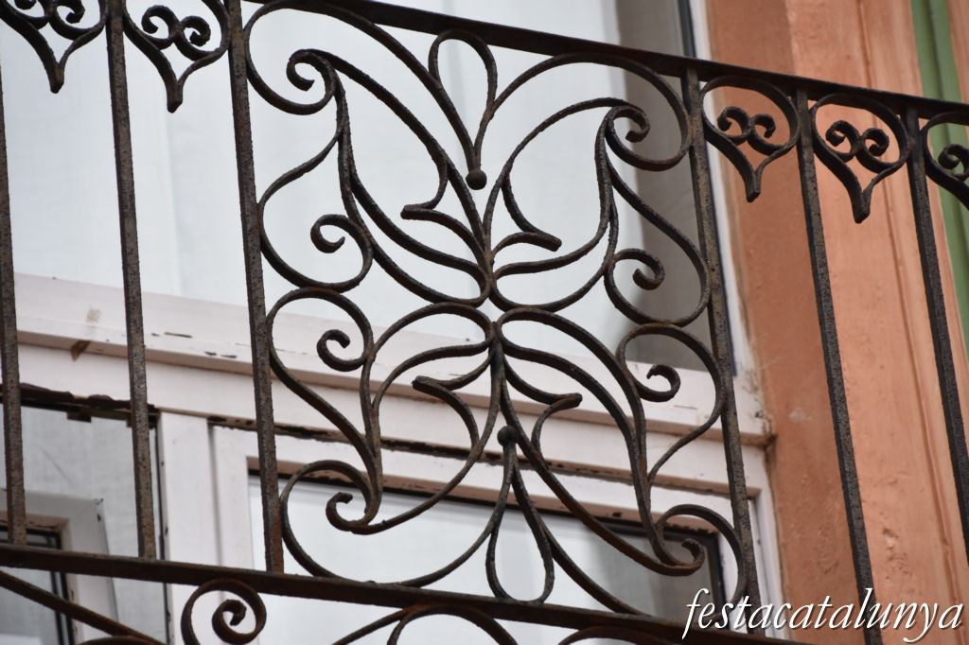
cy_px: 322
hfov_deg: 9.8
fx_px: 5650
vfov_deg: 6.5
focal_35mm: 210
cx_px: 484
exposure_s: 1/1000
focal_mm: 140
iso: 640
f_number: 8
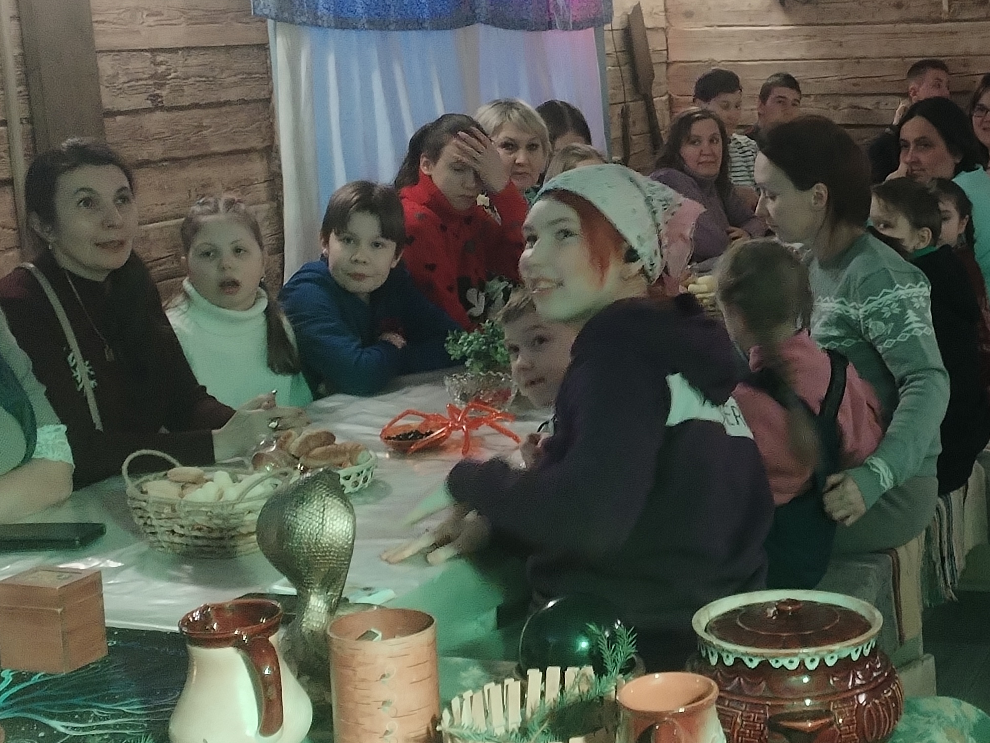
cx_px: 807
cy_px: 337
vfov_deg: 21.9
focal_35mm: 67
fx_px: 1916
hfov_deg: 28.3
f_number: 1.8
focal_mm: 4.75
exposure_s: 1/20
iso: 822
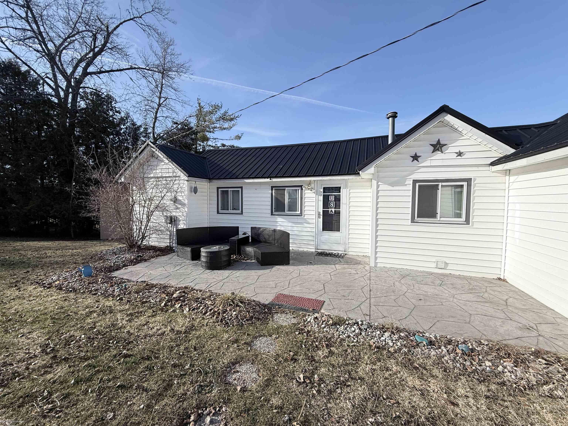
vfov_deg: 85.7
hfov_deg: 102.1
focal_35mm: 14
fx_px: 230
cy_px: 213
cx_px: 284
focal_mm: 2.22
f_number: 2.2
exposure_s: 1/1572
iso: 50
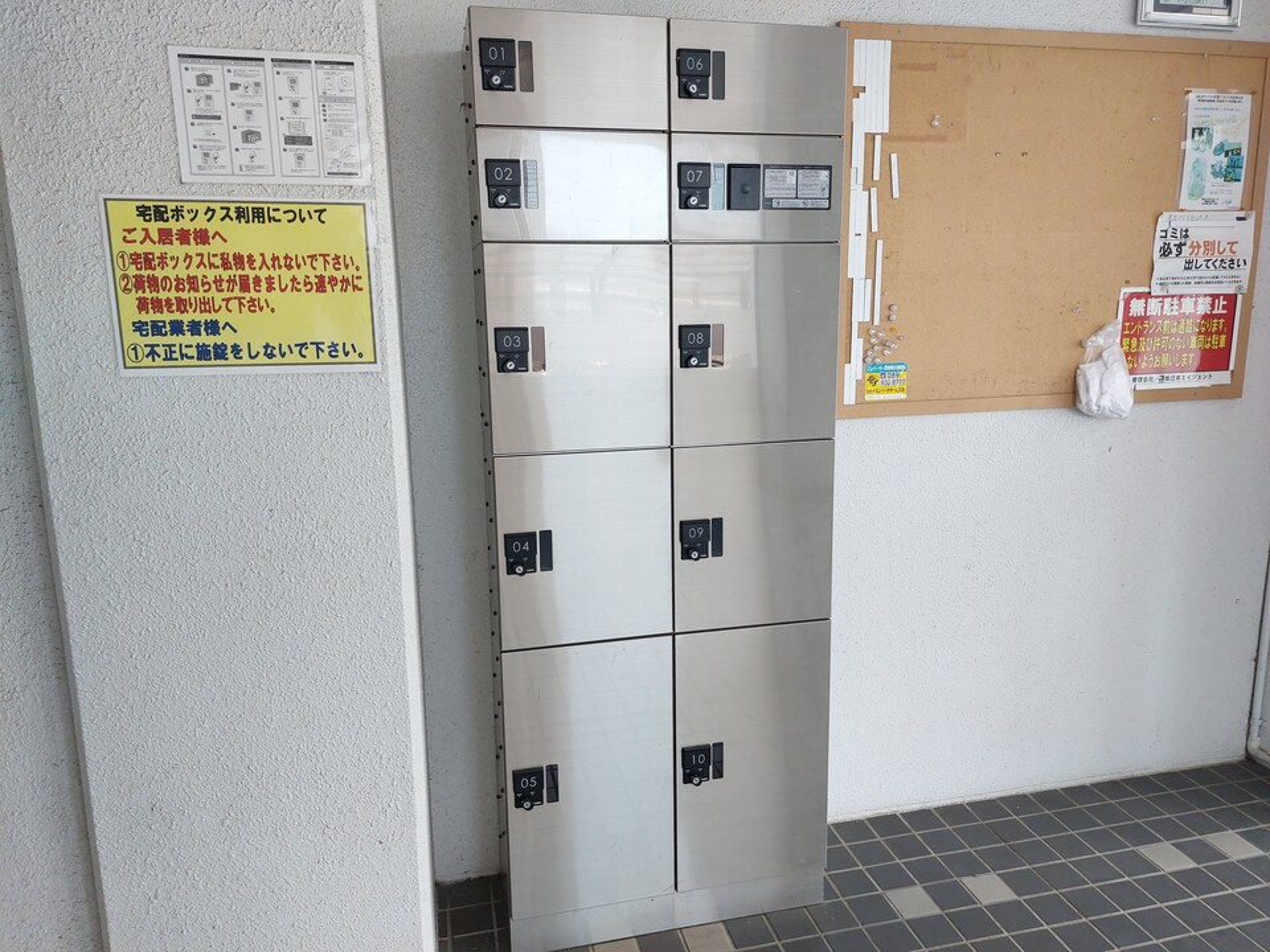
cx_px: 635
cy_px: 476
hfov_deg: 71.6
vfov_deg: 56.8
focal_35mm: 24
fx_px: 881
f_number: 1.8
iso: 100
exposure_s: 1/120
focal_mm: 5.23
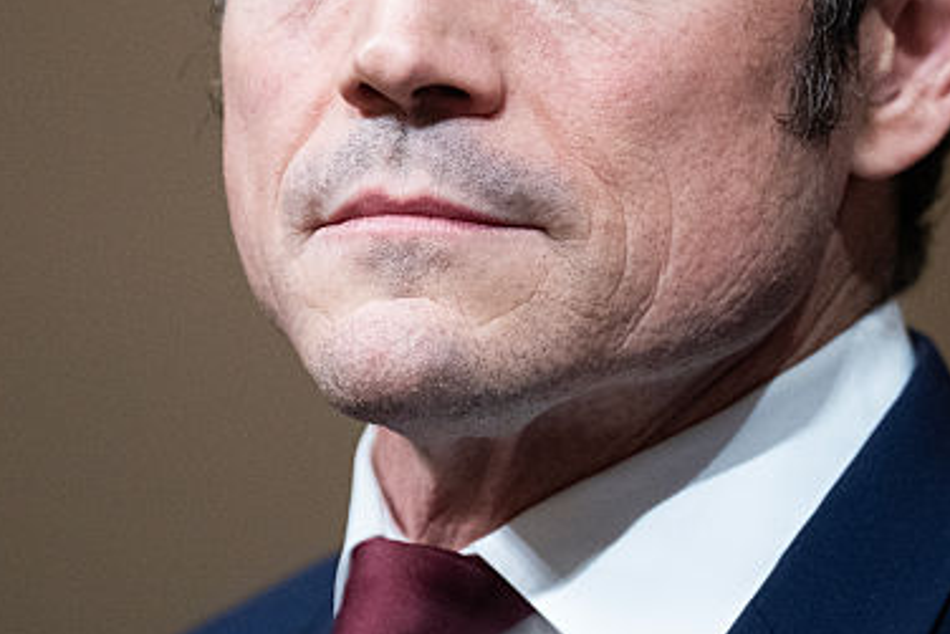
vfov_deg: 2.5
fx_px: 14360
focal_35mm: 544
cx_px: 551
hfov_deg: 3.8
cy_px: 188
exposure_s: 1/800
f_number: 2.8
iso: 3200
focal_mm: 200
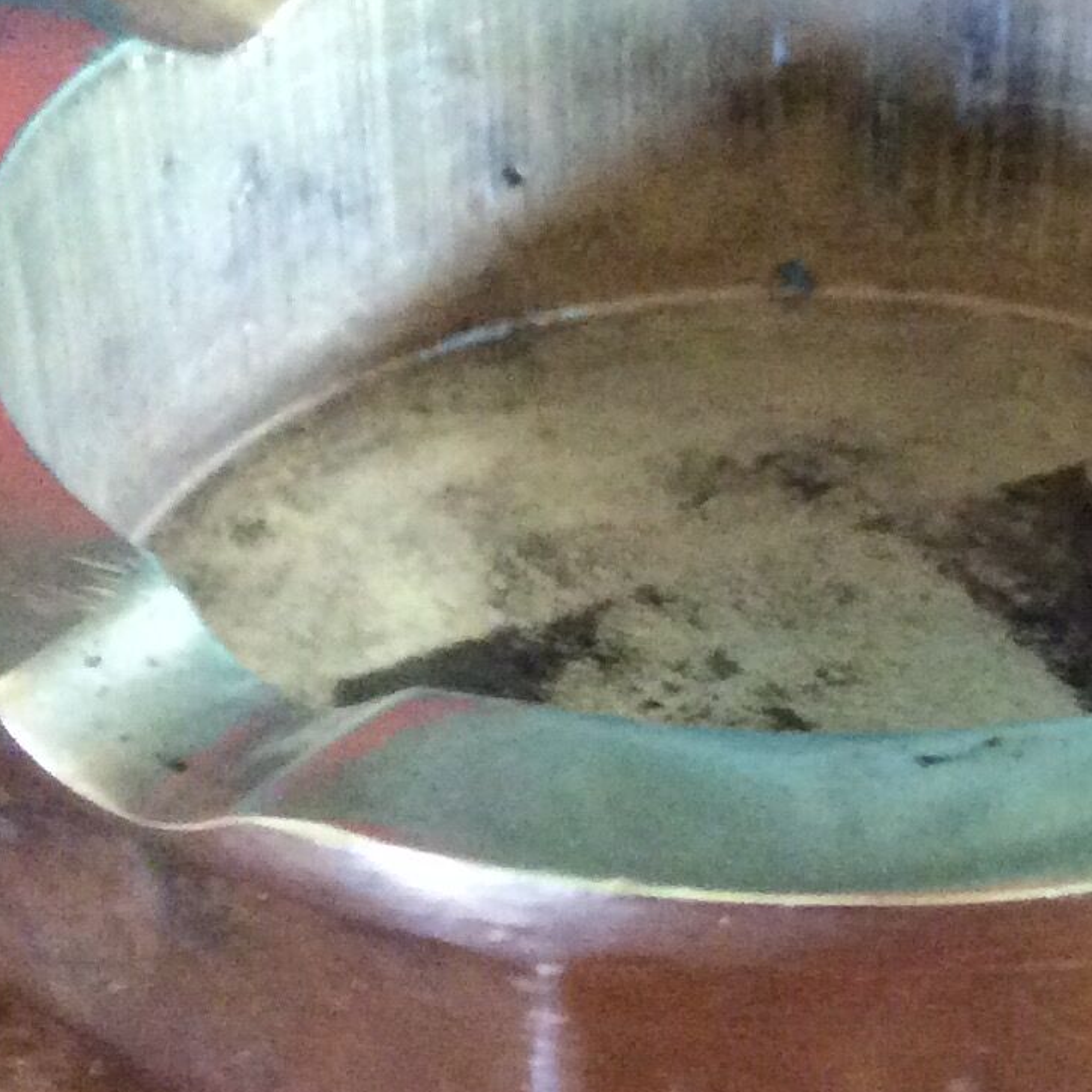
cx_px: 949
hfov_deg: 17.0
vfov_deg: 17.2
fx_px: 3605
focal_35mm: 101
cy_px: 584
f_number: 2.4
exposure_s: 1/17
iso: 320
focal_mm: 3.3
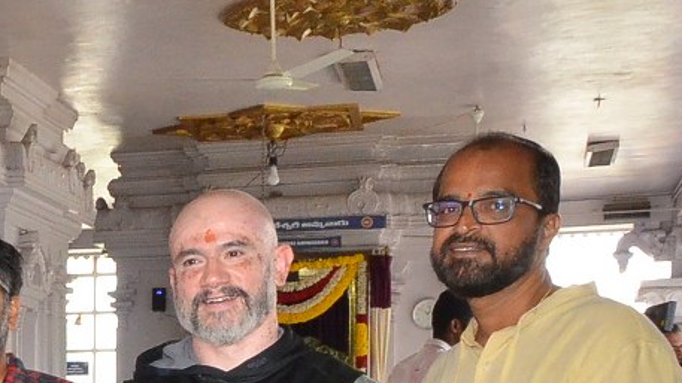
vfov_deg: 11.7
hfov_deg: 18.4
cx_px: -434
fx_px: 1772
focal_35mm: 98
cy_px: 613
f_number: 13
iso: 2500
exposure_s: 1/125
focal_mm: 18
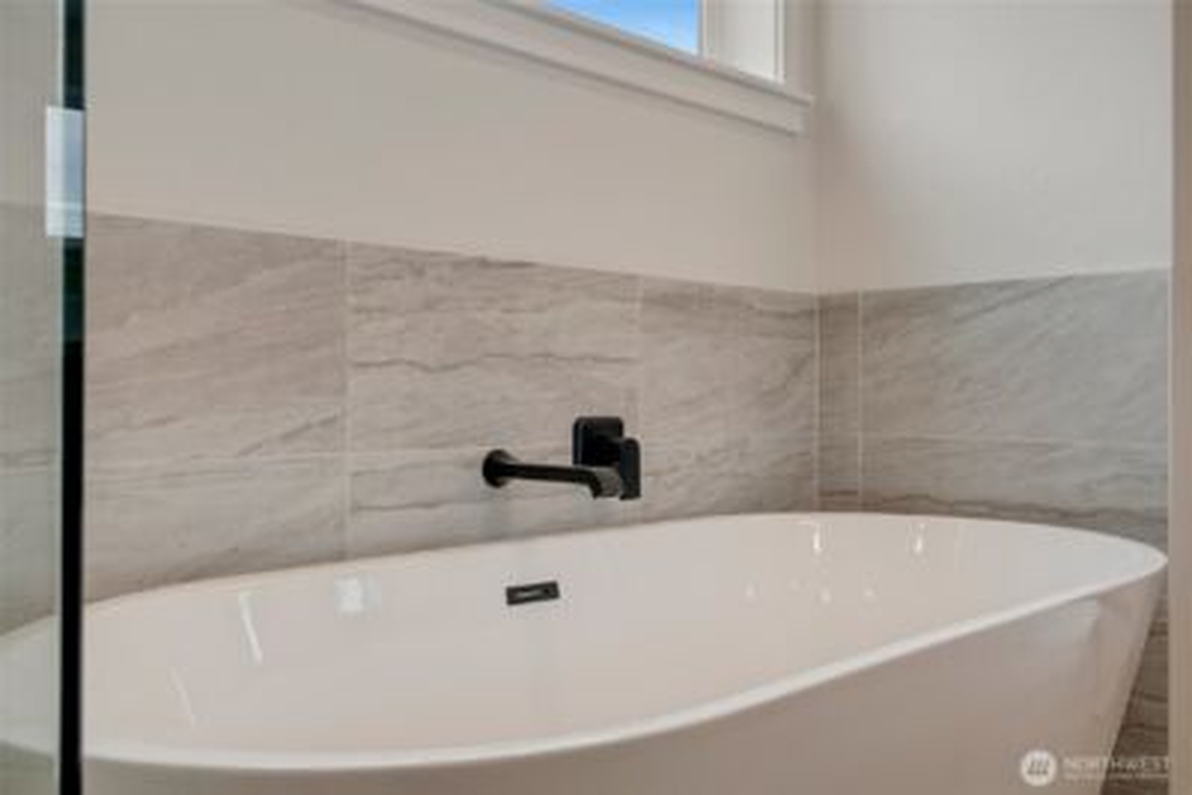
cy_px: 398
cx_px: 596
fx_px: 1043
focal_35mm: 32
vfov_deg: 41.7
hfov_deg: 59.5
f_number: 9
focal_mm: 31.5
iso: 400
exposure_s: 1/800
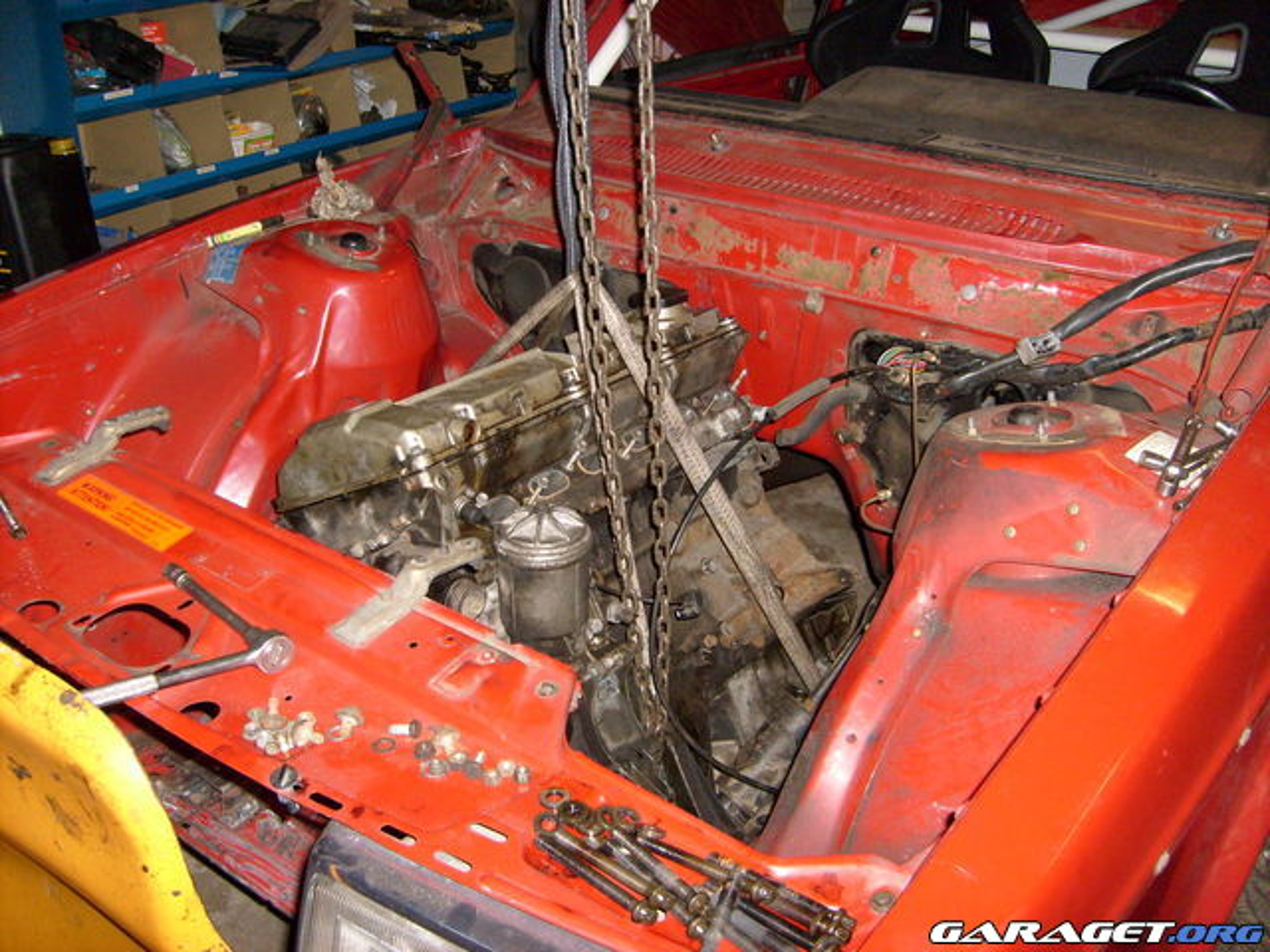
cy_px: 476
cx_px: 635
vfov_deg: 40.7
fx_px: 1284
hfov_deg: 52.6
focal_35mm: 35
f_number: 2.8
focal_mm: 5.8
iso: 120
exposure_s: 1/45
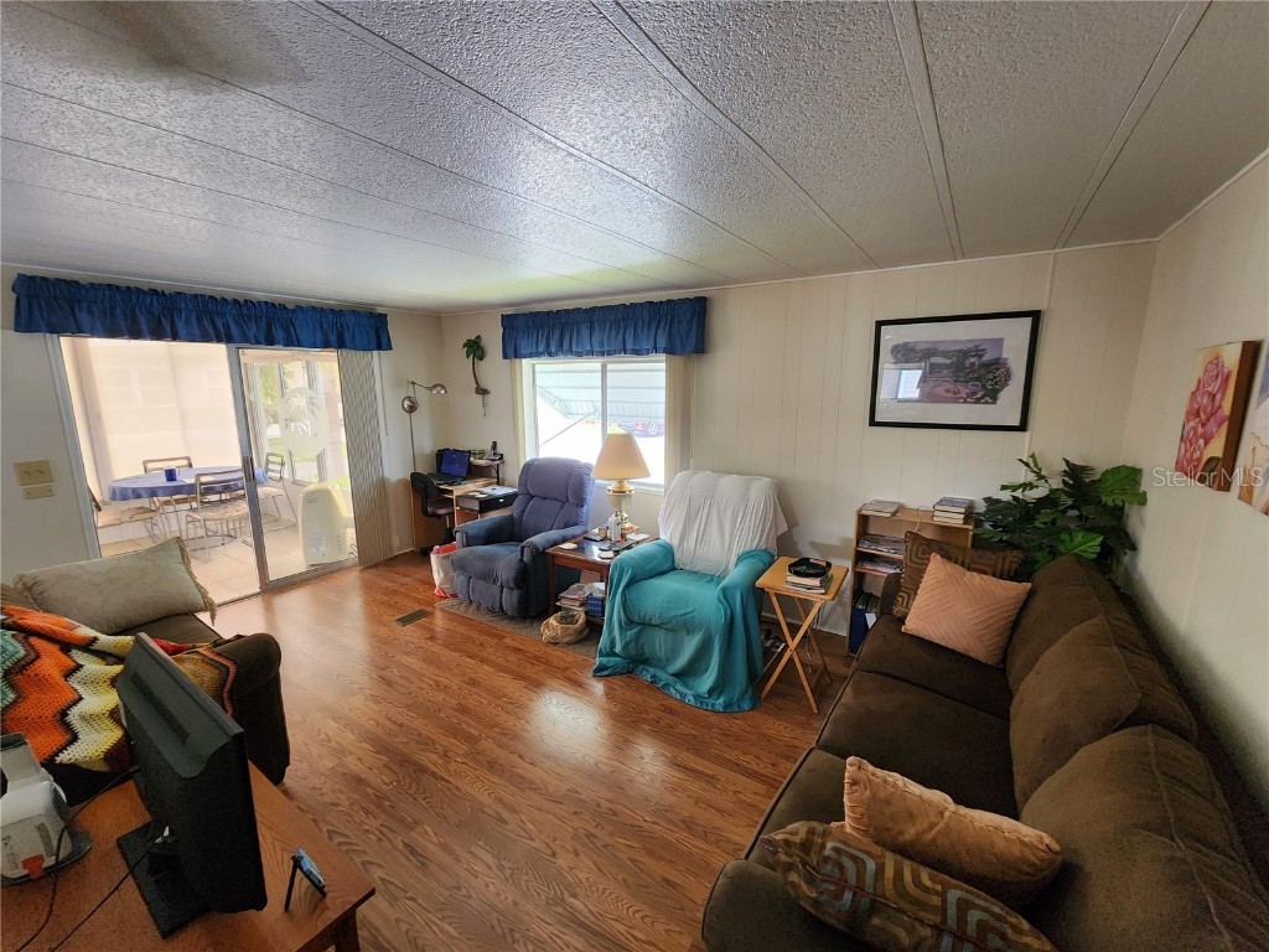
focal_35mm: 13
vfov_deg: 89.9
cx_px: 634
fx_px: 477
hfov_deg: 106.2
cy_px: 476
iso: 320
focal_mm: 2.2
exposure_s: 1/60
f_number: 2.2
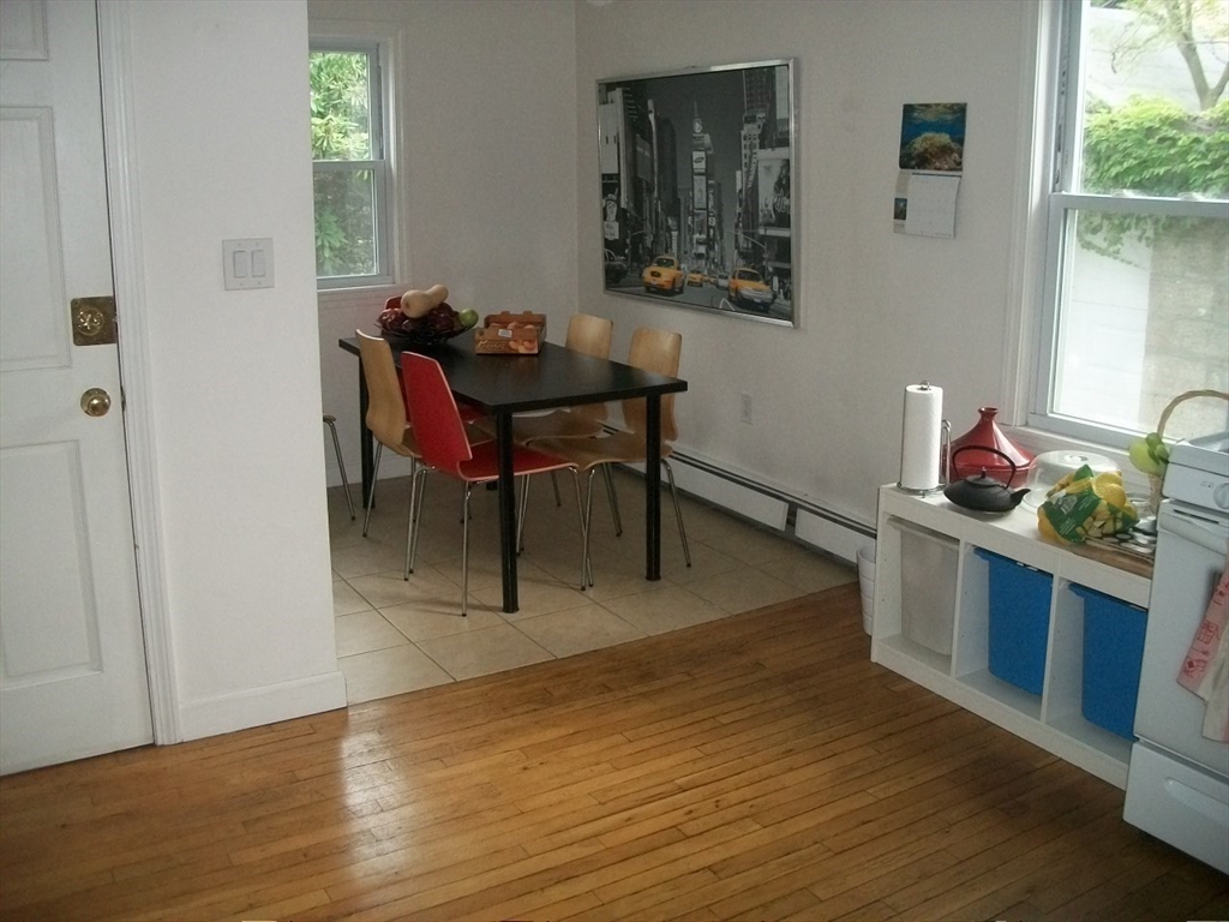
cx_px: 614
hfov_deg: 56.8
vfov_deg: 44.2
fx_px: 1136
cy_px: 461
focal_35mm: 32
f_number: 2.9
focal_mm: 5.7
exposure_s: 1/125
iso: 200
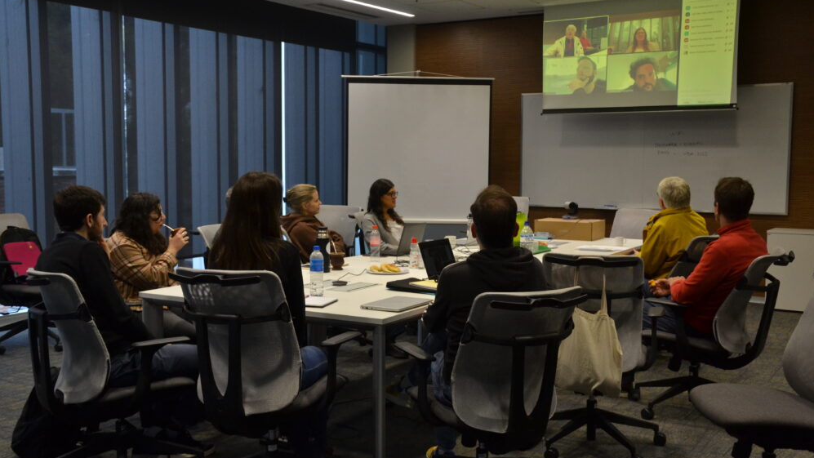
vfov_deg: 29.0
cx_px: 407
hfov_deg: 49.4
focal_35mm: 41
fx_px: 885
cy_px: 227
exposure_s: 1/250
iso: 800
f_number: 4
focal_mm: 26
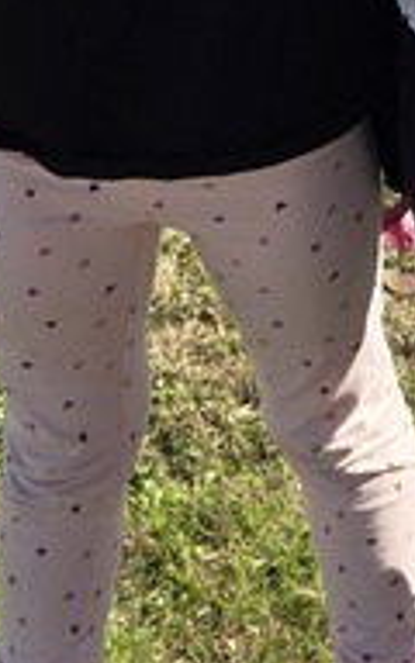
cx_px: 726
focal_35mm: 130
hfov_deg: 9.6
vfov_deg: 14.8
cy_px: -376
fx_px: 2352
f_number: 1.8
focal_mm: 5.4
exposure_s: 1/2551
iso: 80
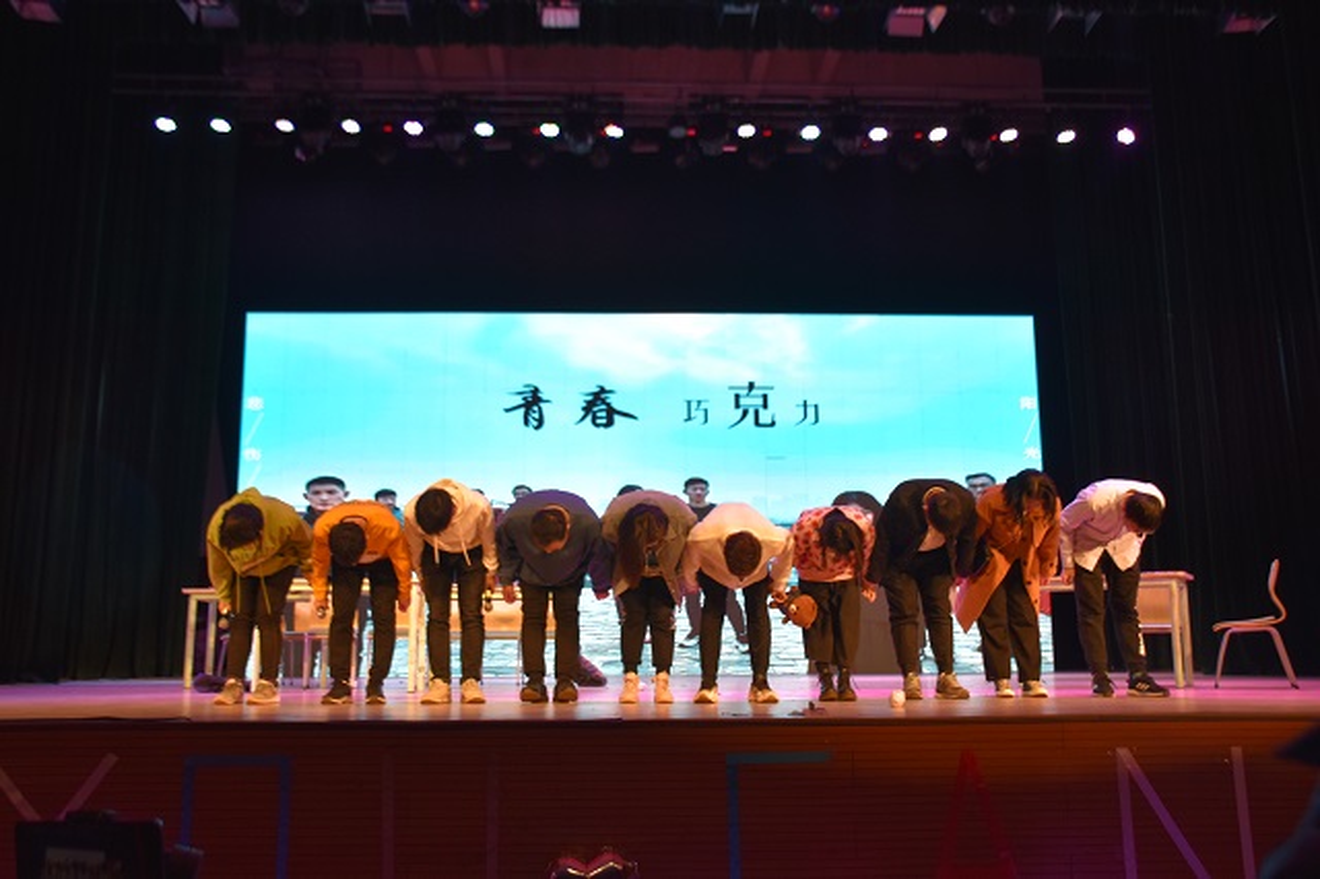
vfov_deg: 38.3
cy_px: 440
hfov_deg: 55.1
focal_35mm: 34
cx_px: 660
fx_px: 1264
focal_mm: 23
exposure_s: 1/80
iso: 400
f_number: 4.5
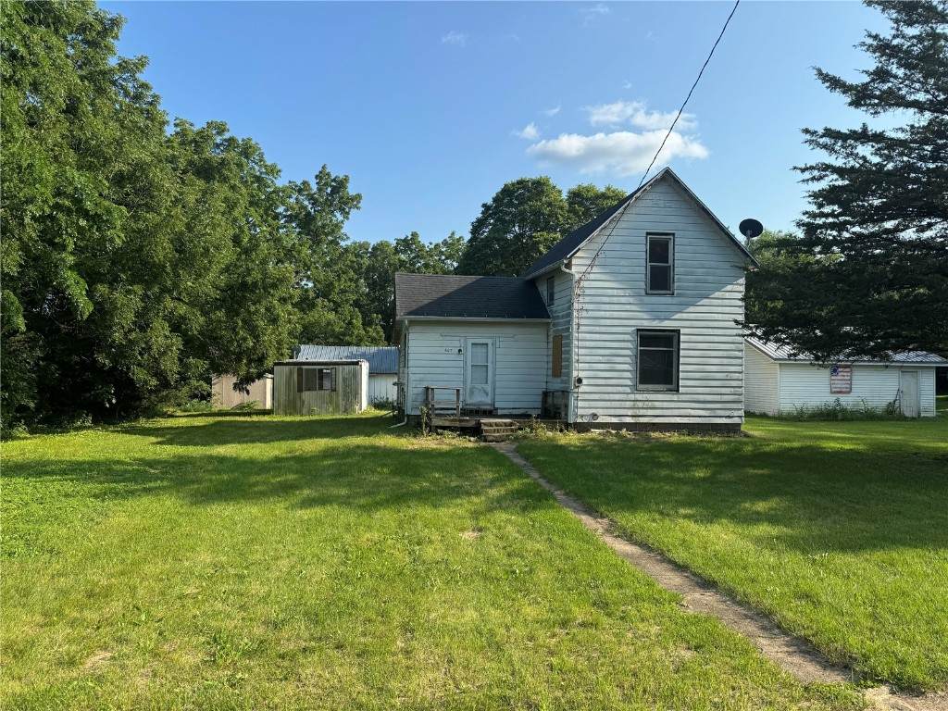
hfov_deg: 71.6
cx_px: 474
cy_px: 356
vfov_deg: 56.8
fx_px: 657
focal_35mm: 24
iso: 80
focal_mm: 6.76
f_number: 1.78
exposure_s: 1/2710
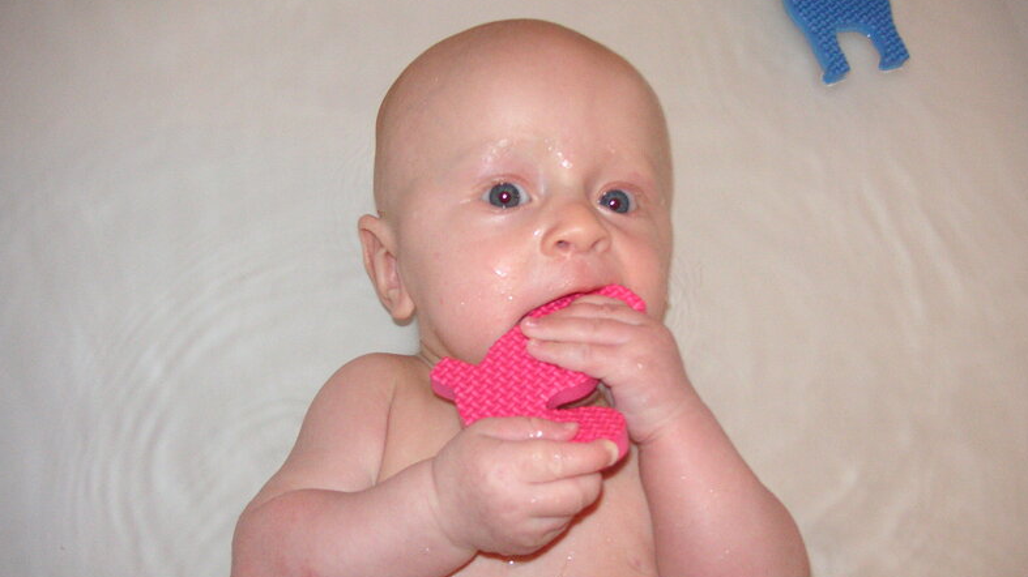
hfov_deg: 49.4
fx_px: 1117
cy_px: 320
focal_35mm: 41
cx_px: 512
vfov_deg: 29.0
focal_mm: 6.1
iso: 160
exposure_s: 1/45
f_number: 2.8
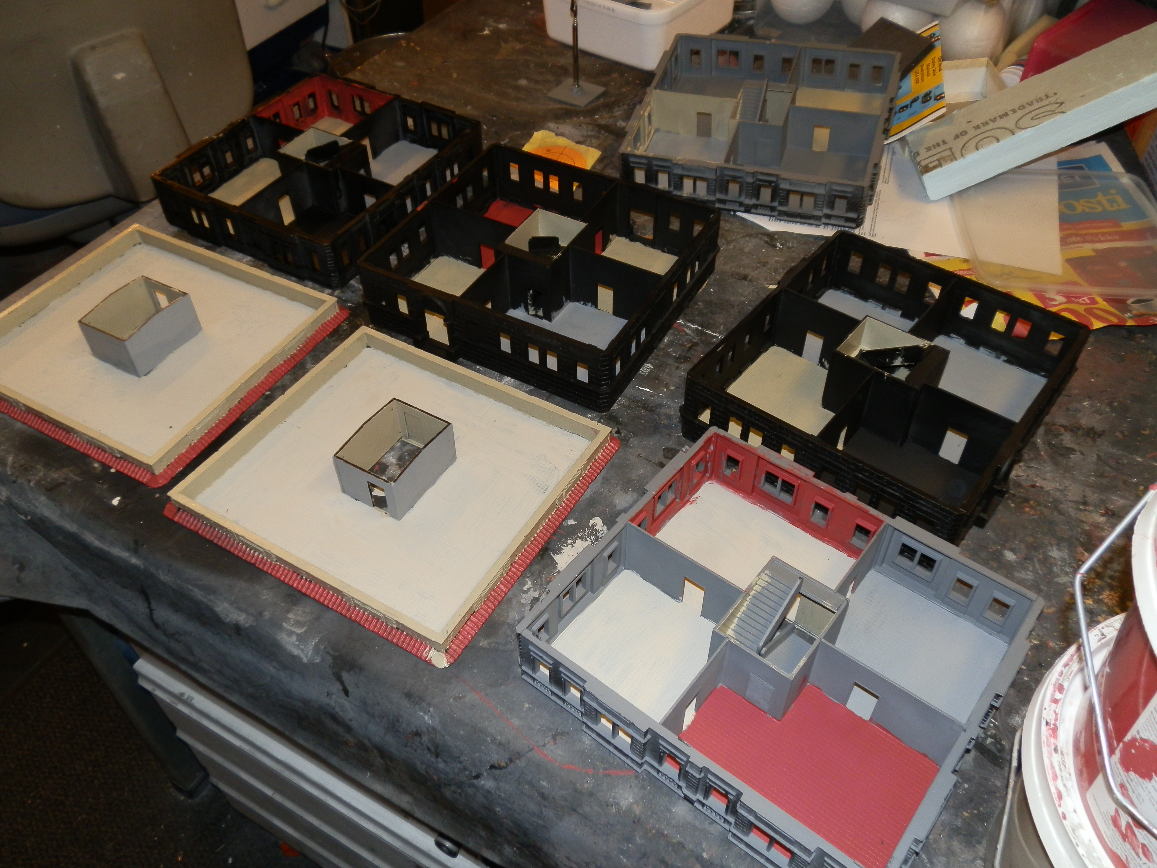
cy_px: 434
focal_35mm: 28
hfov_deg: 63.4
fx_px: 936
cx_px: 578
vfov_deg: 49.7
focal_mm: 5
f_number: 3.1
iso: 100
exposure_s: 1/30
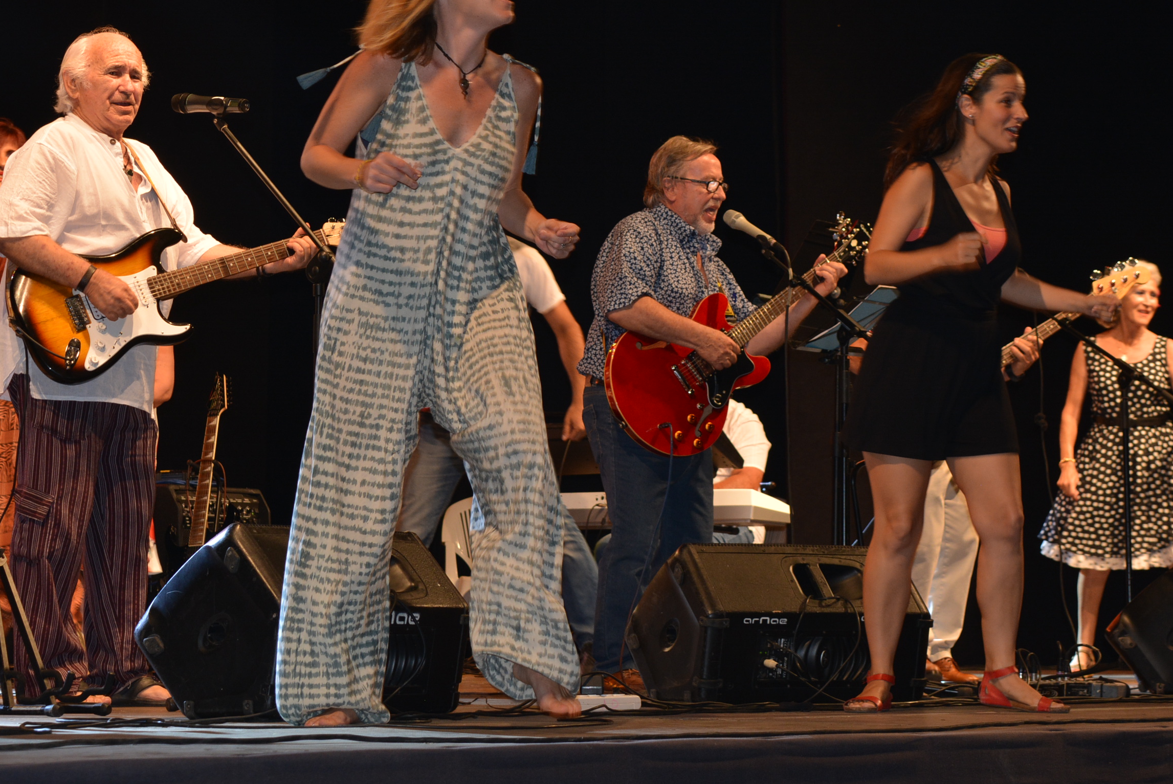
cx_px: 656
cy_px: 290
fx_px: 3510
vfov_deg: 12.7
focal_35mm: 108
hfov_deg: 19.0
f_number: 5.6
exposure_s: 1/60
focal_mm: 55
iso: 400
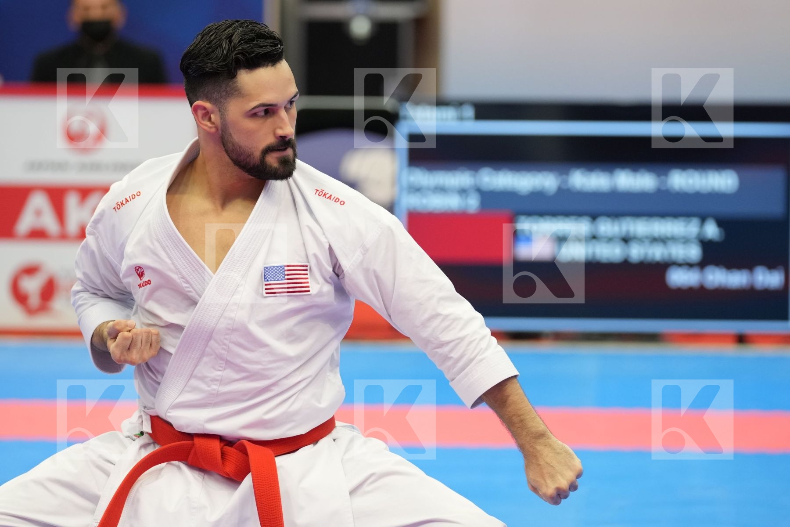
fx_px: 4542
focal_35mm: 207
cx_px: 395
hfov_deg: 9.9
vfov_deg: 6.6
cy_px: 264
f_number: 2.8
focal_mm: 138
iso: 1250
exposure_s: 1/500
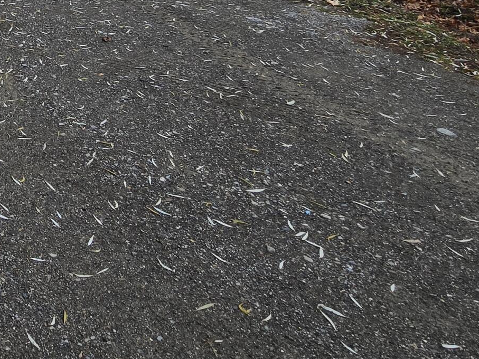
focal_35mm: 43
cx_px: -110
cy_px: -152
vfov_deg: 26.3
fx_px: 595
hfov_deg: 34.2
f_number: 2.2
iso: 50
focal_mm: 2.2
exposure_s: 1/375
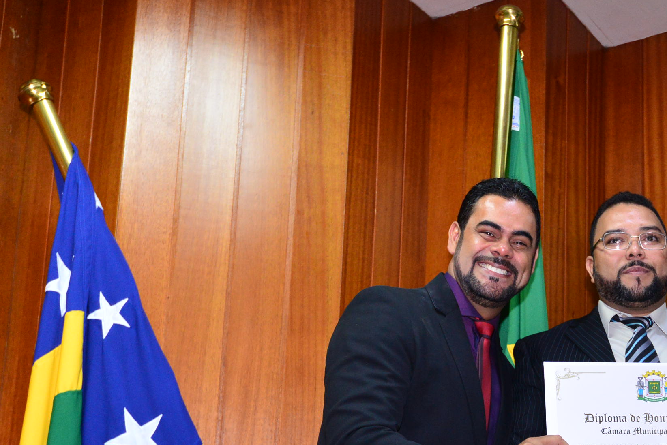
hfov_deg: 30.1
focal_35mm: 64
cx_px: 596
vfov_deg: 20.8
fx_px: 1186
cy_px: 402
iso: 2500
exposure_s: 1/125
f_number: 5
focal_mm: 35
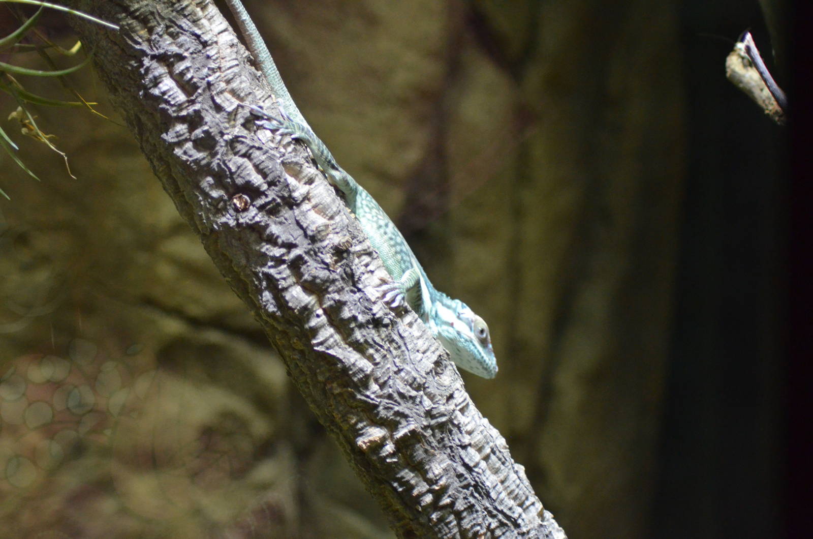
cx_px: 406
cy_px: 270
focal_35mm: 105
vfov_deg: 13.0
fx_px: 2367
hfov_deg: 19.5
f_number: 4
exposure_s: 1/100
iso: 3200
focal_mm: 70
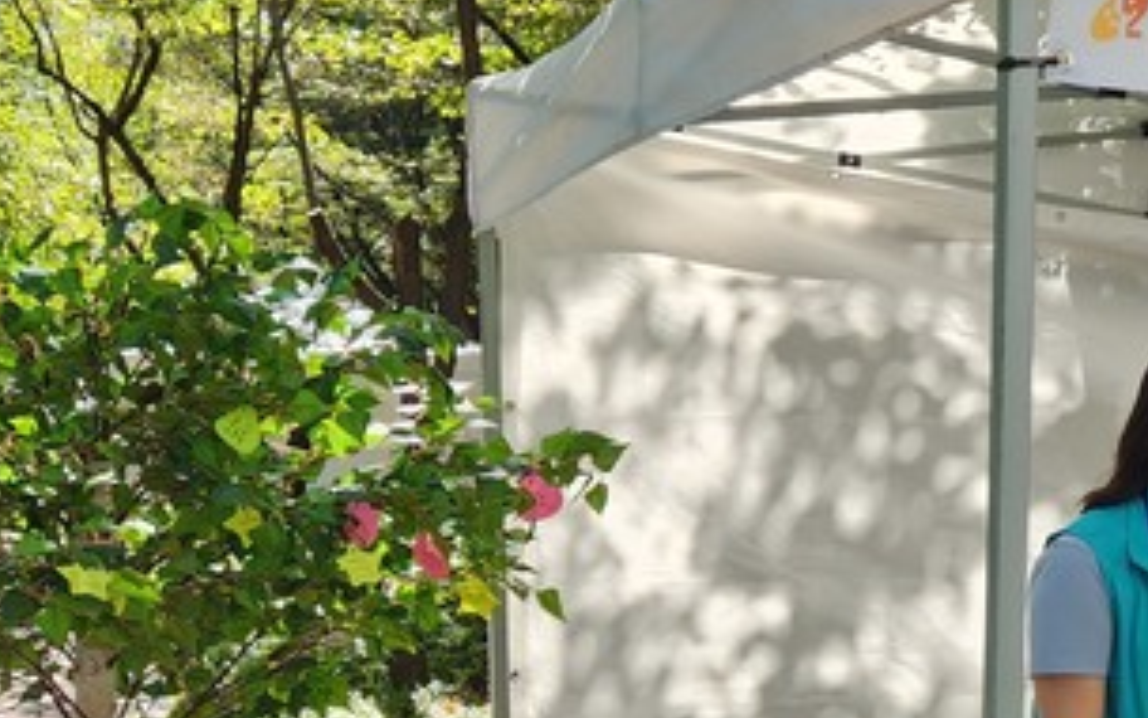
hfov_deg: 23.9
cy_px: 518
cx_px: 1458
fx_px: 2409
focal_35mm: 77
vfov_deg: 16.9
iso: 20
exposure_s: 1/221
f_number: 1.8
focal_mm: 5.4
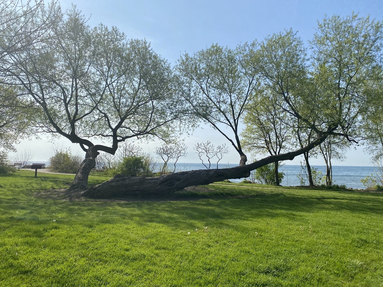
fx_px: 288
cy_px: 144
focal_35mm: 26
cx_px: 192
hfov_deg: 67.3
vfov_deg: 53.1
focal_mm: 4.25
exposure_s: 1/5025
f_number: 1.8
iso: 32
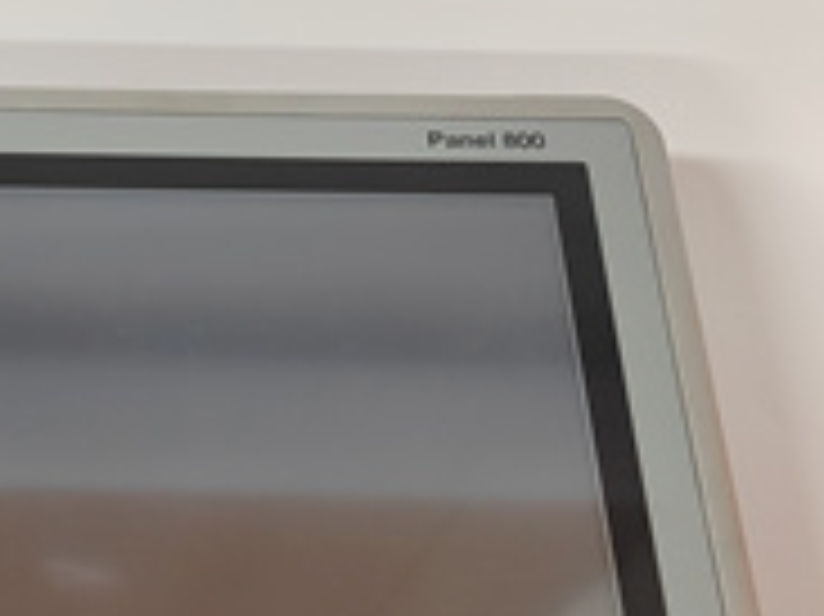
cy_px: 587
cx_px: 18
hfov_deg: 29.0
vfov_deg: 22.5
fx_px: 1499
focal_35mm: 63
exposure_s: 1/50
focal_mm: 5.52
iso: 1644
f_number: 1.9
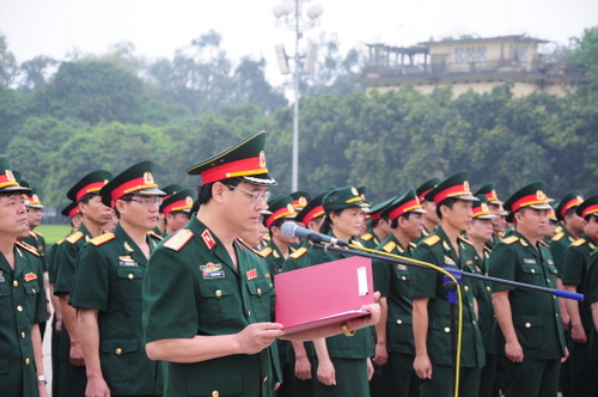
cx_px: 299
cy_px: 198
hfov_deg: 17.1
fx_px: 1991
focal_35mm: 120
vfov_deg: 11.4
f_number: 5.6
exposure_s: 1/125
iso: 400
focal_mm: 80
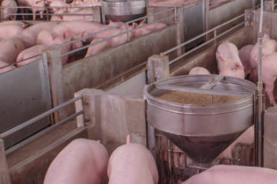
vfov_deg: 21.2
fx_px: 492
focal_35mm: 64
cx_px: 250
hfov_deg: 30.1
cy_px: 103
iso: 400
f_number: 4.8
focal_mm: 20
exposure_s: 1/30
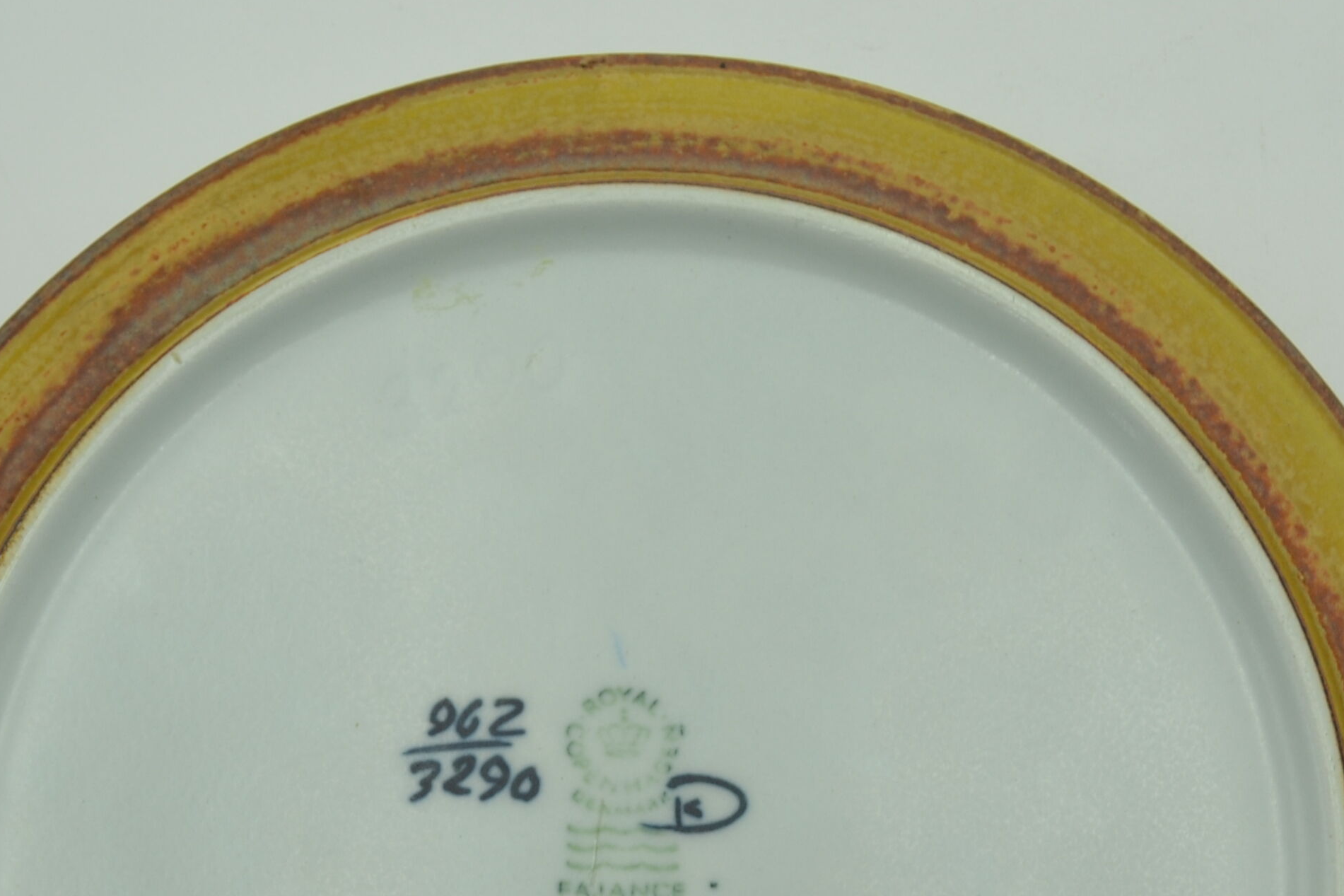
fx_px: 2986
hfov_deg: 25.4
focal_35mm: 80
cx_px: 638
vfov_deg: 16.6
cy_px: 953
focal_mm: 22
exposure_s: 1/100
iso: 100
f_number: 6.3
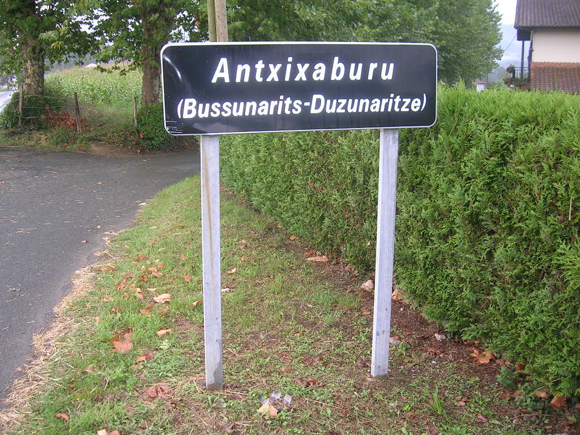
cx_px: 290
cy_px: 218
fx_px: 586
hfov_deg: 52.6
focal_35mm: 35
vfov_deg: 40.7
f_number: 2.8
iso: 50
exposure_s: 1/30
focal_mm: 5.4
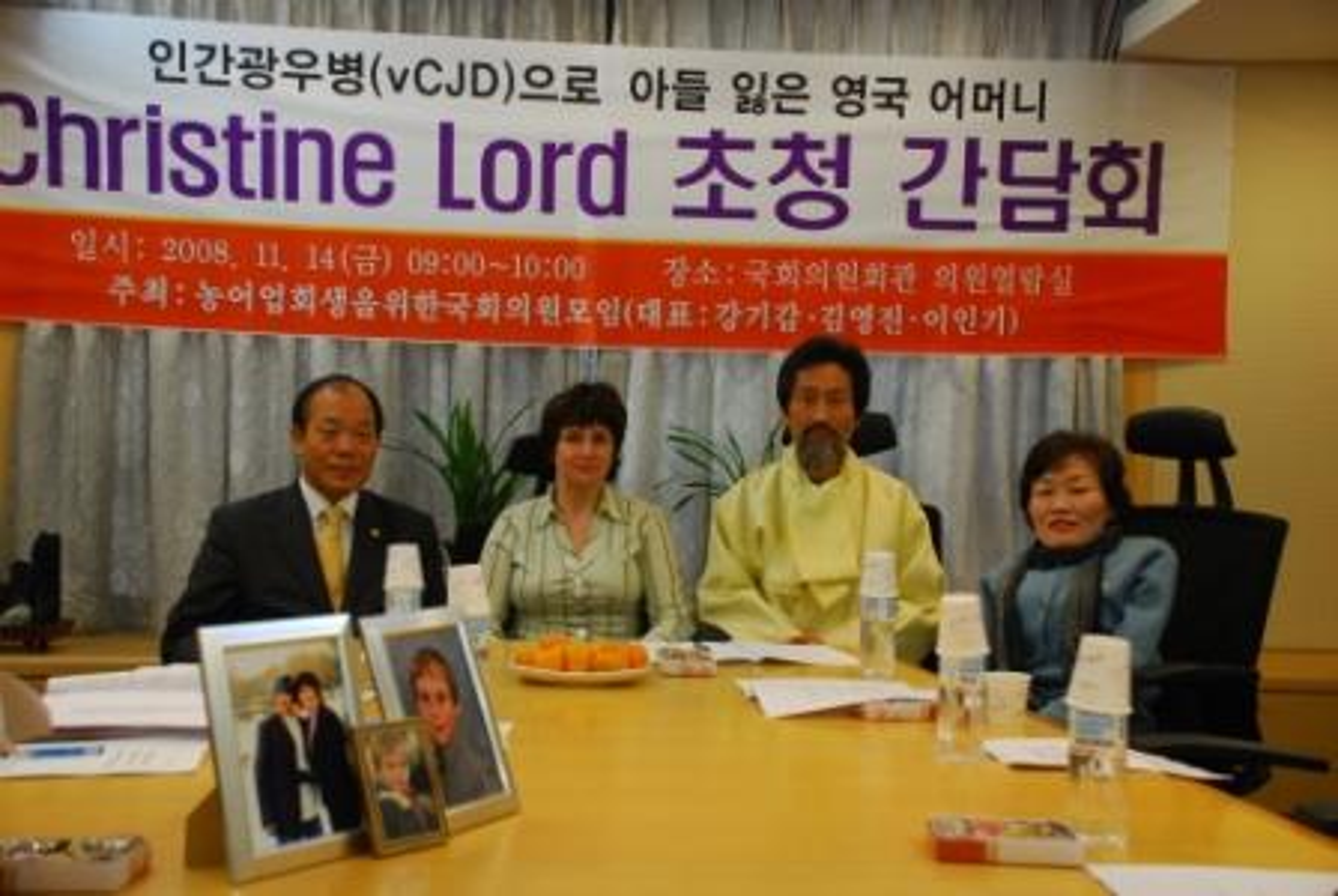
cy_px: 448
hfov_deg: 41.1
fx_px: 1786
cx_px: 669
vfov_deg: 28.2
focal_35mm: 48
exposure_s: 1/30
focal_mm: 32
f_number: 4.2
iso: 500
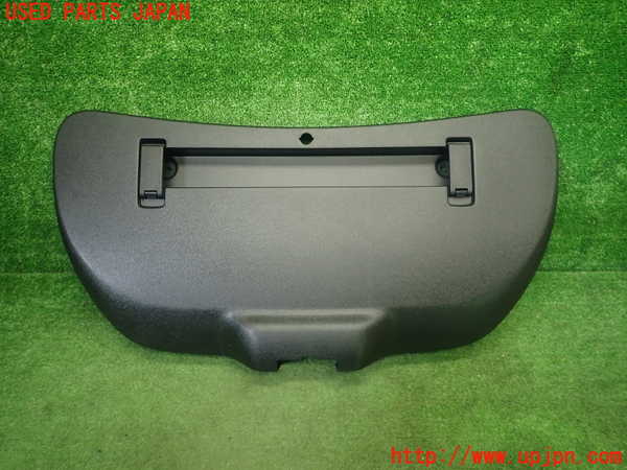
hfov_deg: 69.4
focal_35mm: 25
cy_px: 235
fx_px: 453
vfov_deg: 54.9
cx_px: 314
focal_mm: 4.5
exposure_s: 1/50
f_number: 2
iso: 200
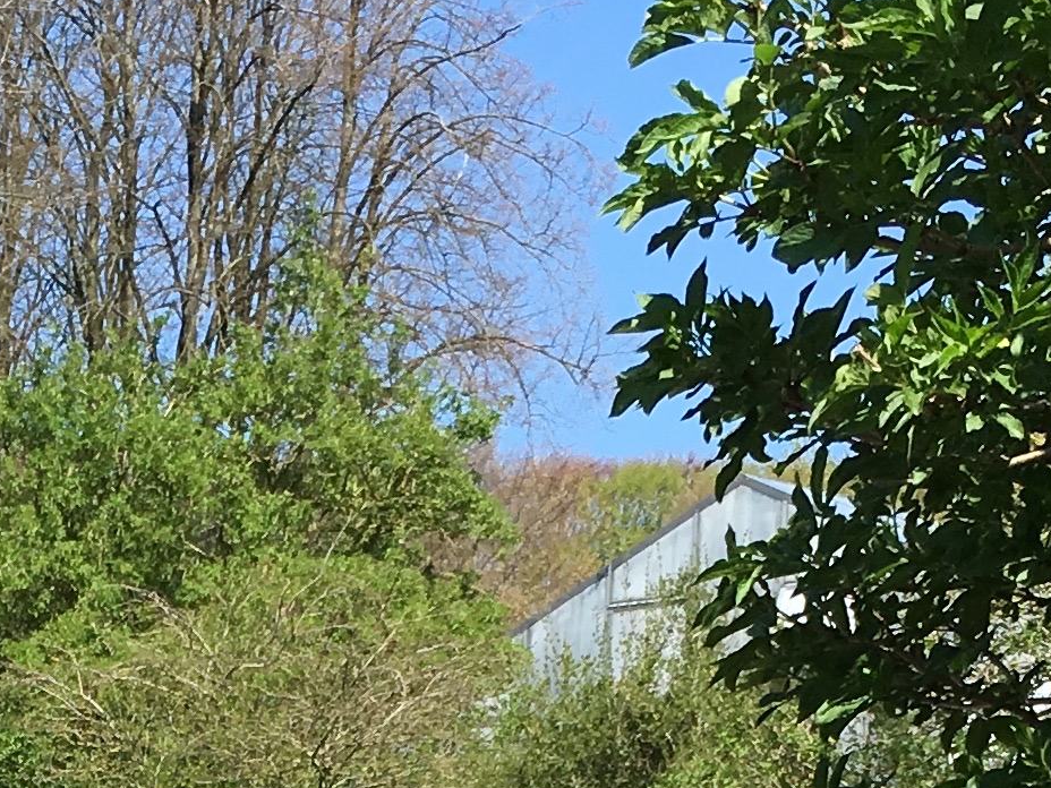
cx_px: 10
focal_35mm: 126
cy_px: 1535
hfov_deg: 15.4
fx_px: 3826
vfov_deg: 10.8
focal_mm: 4.15
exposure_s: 1/1183
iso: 25
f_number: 2.2
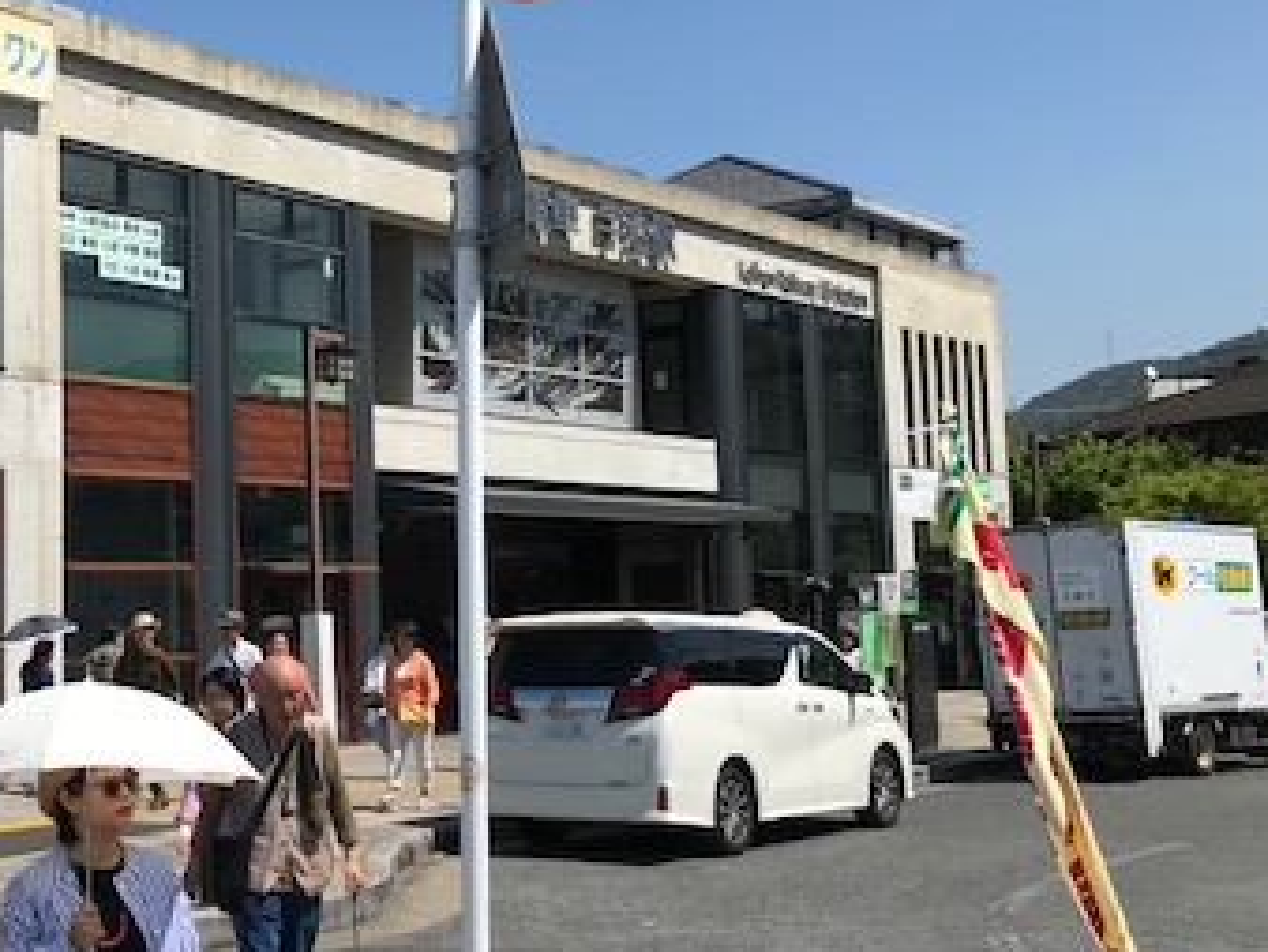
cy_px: 390
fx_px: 1943
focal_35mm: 53
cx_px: 173
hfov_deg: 34.5
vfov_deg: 27.5
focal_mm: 3.99
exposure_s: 1/3195
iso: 20
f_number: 1.8
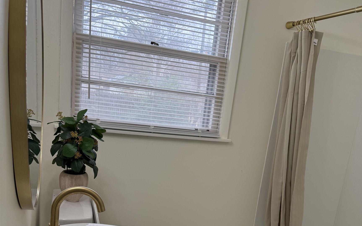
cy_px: 187
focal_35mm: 34
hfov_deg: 56.7
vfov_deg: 35.8
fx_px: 335
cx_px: 181
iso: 100
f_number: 1.78
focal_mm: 6.76
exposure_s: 1/256
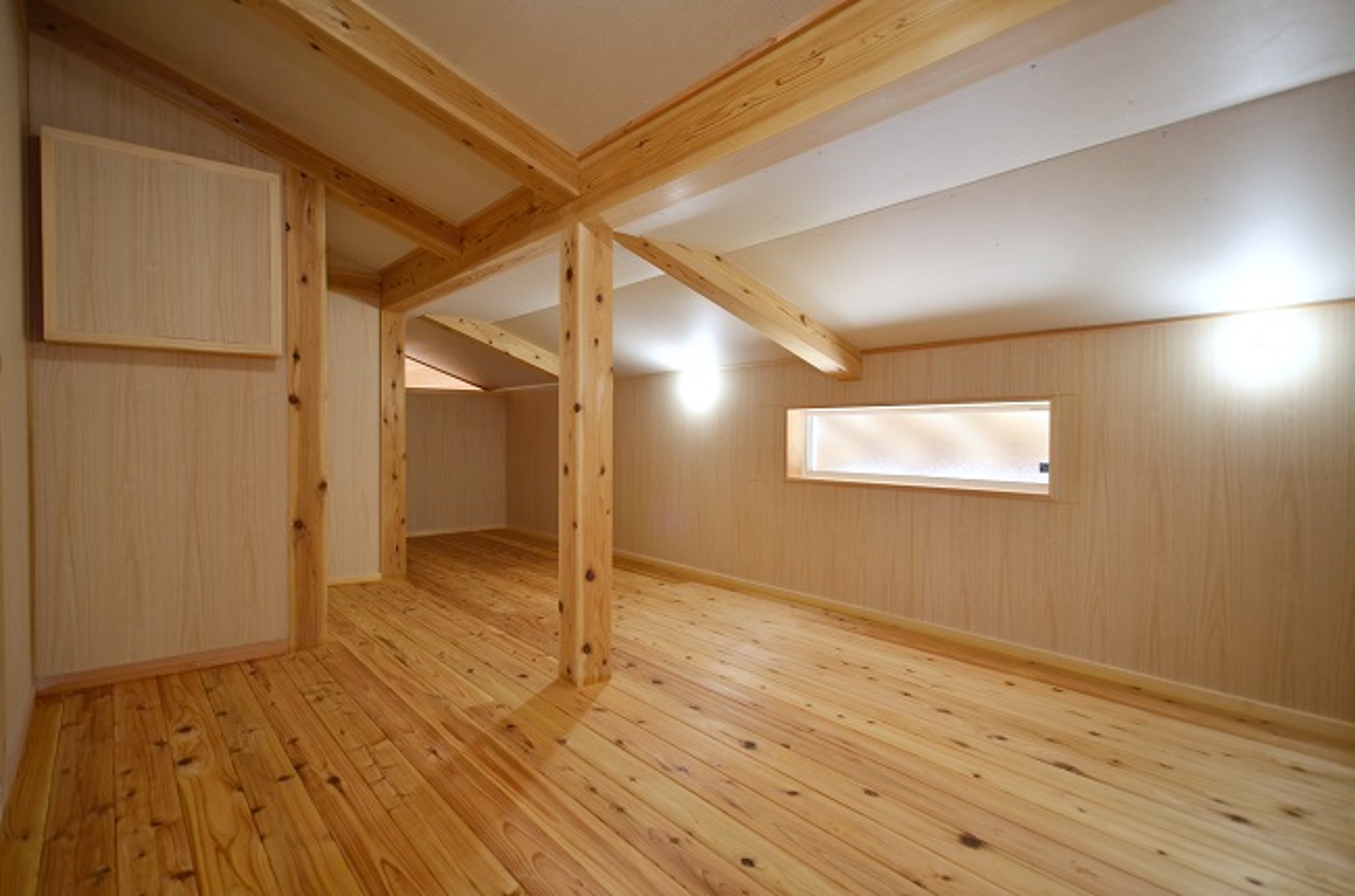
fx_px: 732
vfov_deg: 62.9
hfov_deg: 85.6
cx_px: 678
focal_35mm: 20
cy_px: 448
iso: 125
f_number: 4.5
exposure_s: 1/10
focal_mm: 13
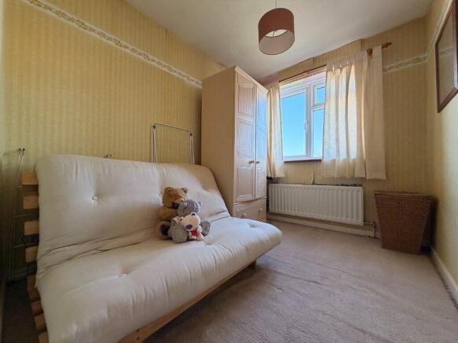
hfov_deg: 102.1
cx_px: 229
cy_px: 172
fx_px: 185
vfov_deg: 85.7
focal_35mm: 14
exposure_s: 1/100
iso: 250
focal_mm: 2.22
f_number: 2.2
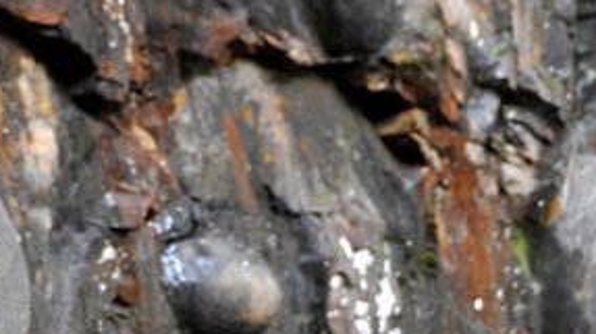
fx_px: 1816
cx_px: -226
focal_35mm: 115
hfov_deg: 17.3
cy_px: -179
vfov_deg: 10.2
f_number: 4.5
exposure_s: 1/30
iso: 800
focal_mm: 35
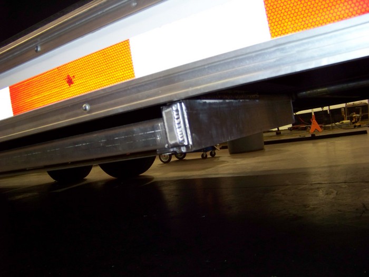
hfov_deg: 51.4
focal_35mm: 36
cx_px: 184
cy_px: 138
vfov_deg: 39.7
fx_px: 384
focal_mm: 5.85
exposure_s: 1/30
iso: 200
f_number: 2.8
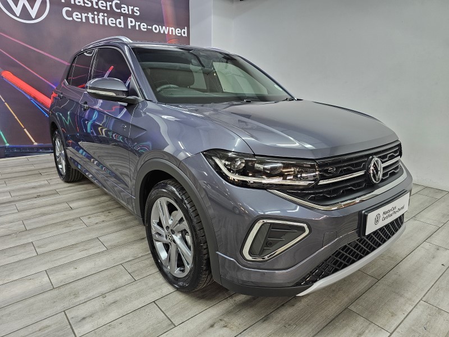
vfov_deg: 58.9
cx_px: 224
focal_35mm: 23
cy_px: 168
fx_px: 298
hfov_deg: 73.9
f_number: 1.7
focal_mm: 6.3
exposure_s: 1/51
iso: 320
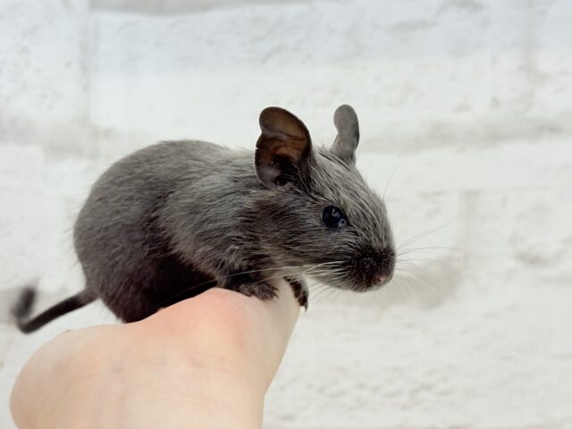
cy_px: 214
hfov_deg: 36.8
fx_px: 859
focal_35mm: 52
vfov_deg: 28.0
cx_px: 286
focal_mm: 5.96
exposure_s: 1/100
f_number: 1.6
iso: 100
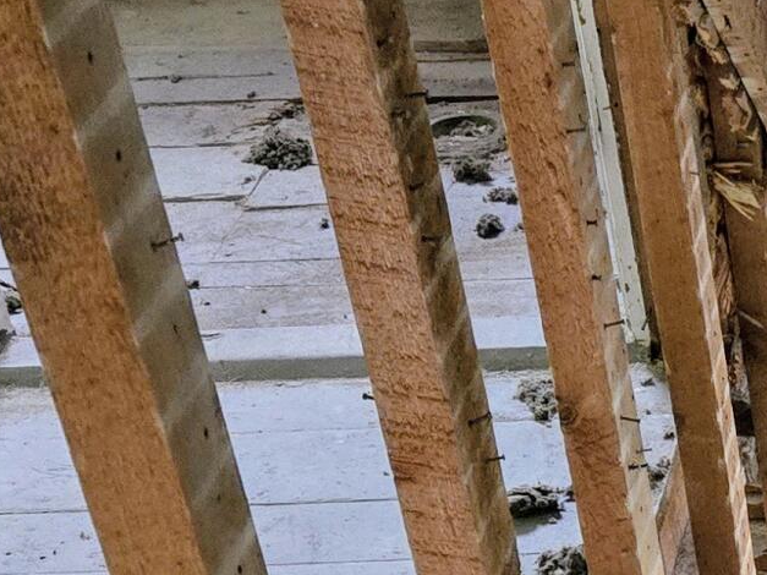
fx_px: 2437
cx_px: 1136
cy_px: 738
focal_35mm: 110
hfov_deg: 16.4
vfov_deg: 13.0
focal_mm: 5.4
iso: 1250
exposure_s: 1/60
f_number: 1.8
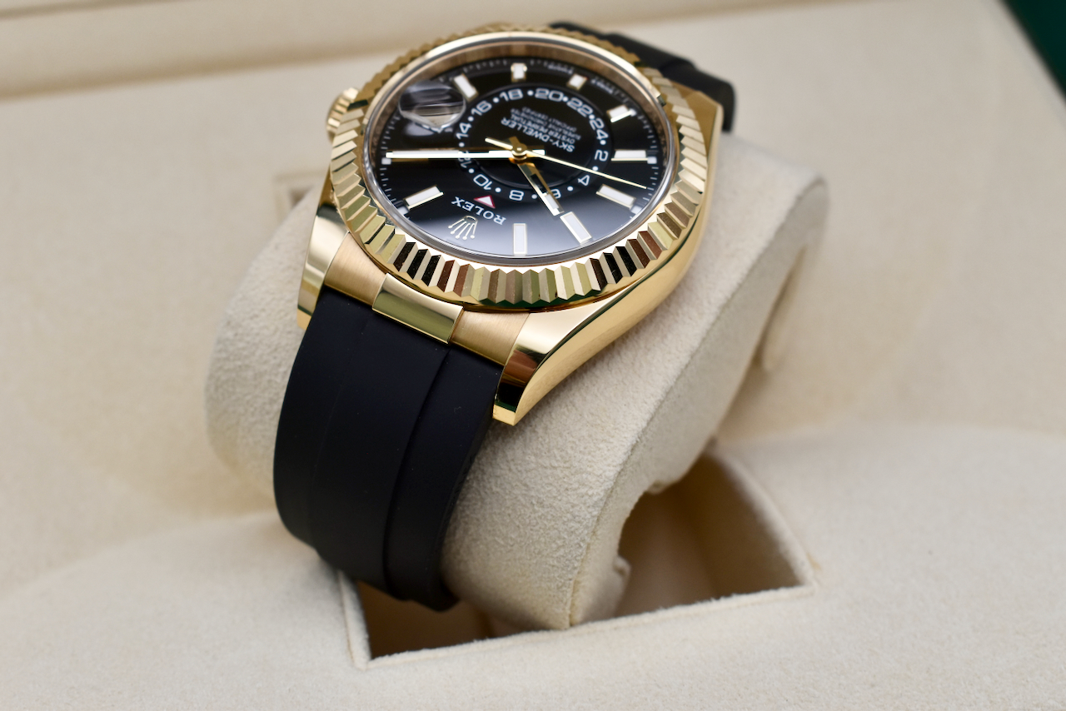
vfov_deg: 22.6
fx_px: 1777
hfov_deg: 33.4
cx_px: 533
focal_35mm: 60
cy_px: 356
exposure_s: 1/125
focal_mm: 40
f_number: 8
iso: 400
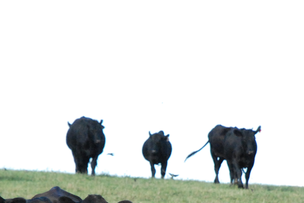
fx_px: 4525
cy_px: 175
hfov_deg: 3.8
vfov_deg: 2.6
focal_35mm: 535
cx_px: 166
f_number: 8
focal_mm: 135
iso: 1600
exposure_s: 1/1000
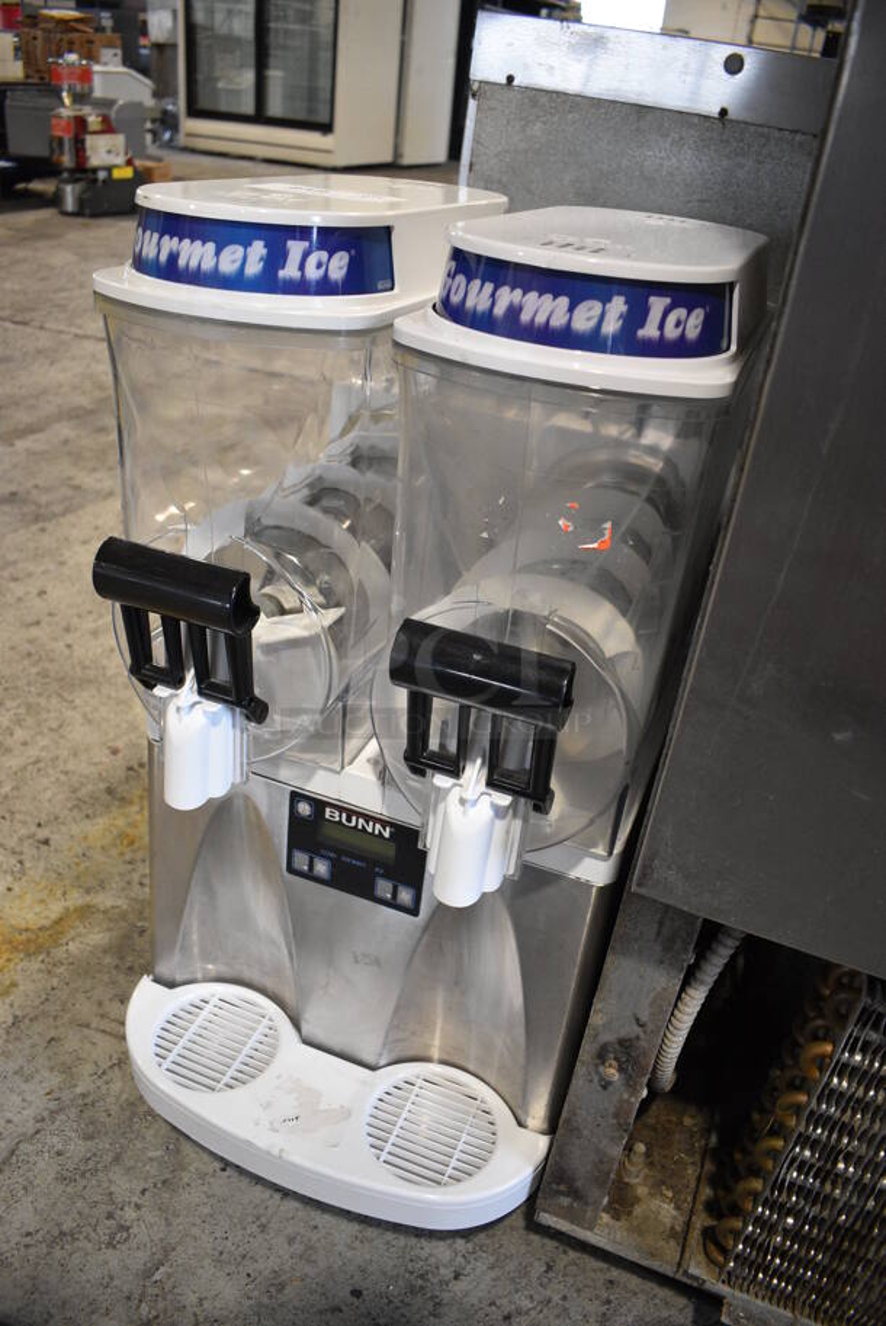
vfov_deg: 67.3
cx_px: 443
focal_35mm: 27
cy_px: 663
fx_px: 995
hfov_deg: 48.0
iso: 1600
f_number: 3.5
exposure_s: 1/125
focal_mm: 18
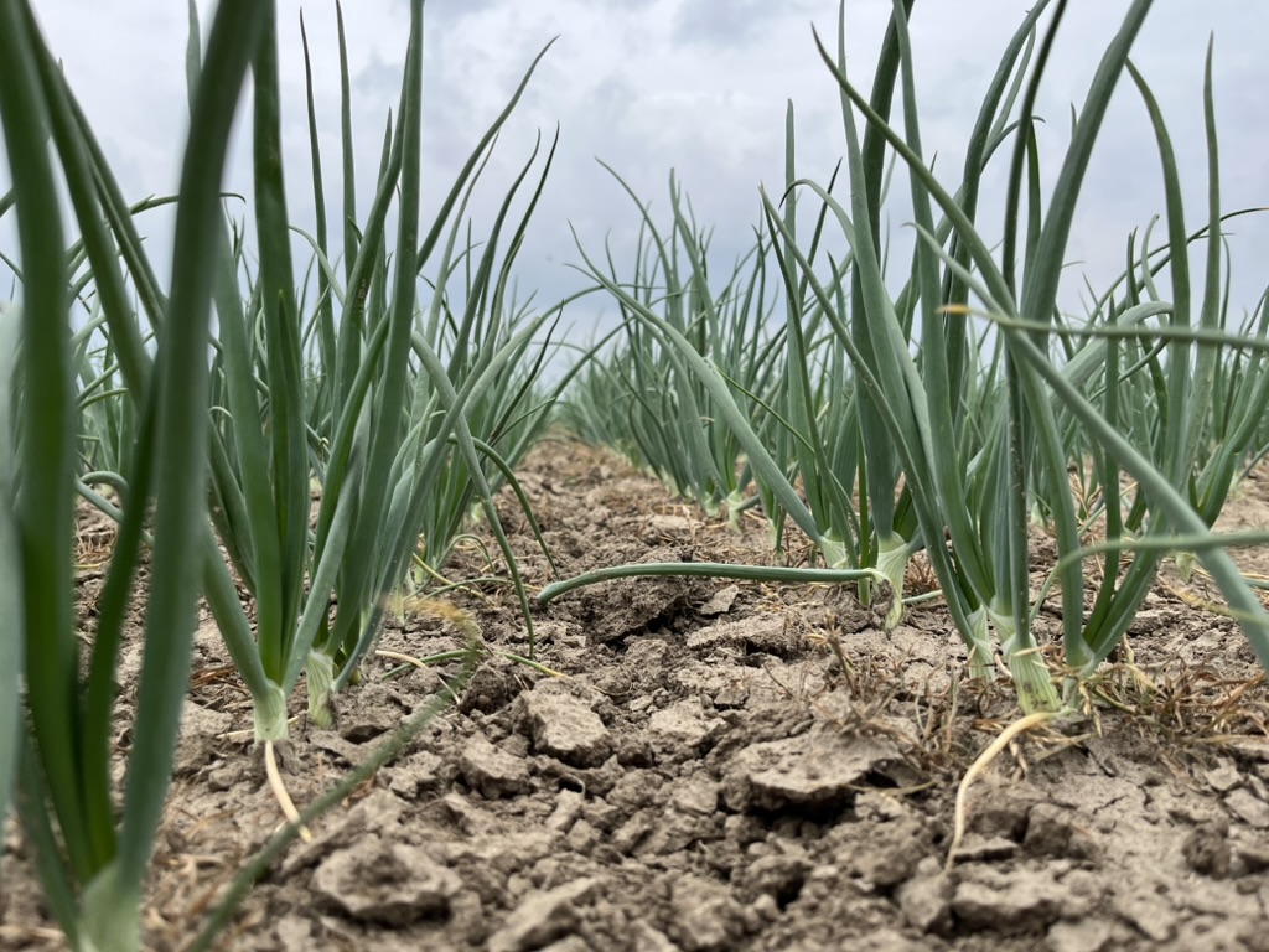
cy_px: 476
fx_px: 953
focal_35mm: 26
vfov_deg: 53.1
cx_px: 634
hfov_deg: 67.3
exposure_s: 1/2967
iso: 50
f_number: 1.6
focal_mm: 5.1
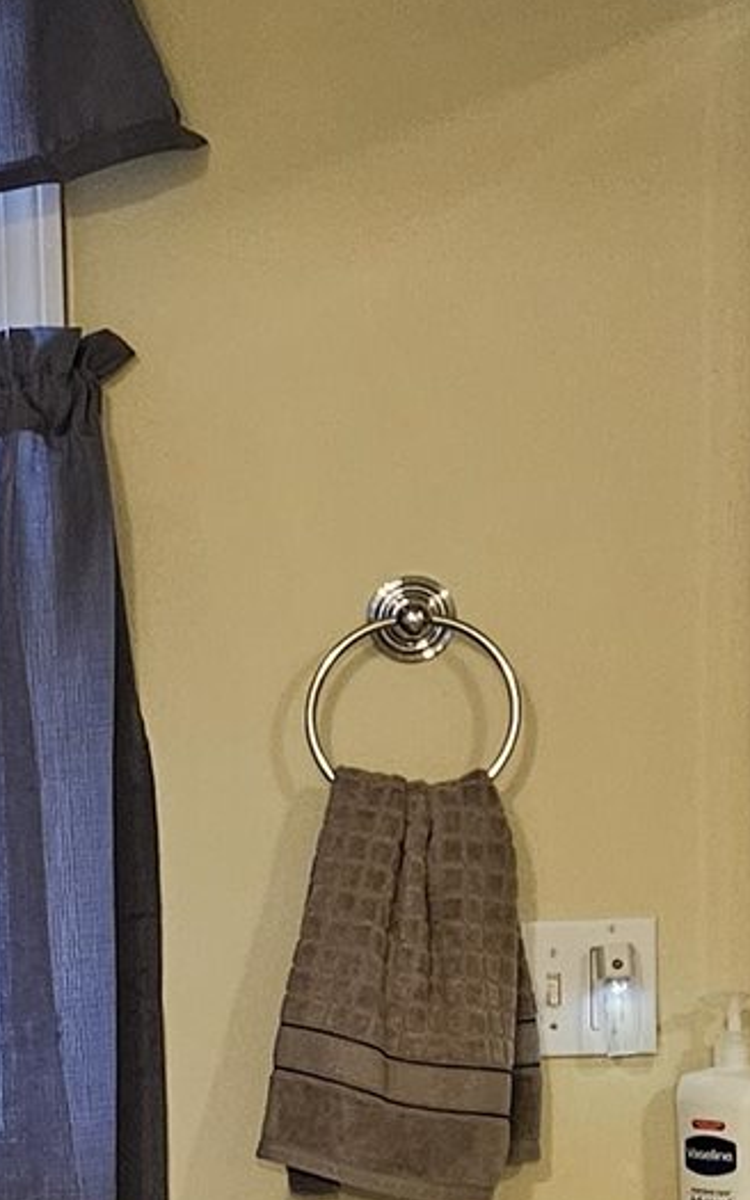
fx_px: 3500
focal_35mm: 107
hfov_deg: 11.6
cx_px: -450
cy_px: 1049
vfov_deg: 19.2
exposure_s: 1/60
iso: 640
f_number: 1.8
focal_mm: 5.4
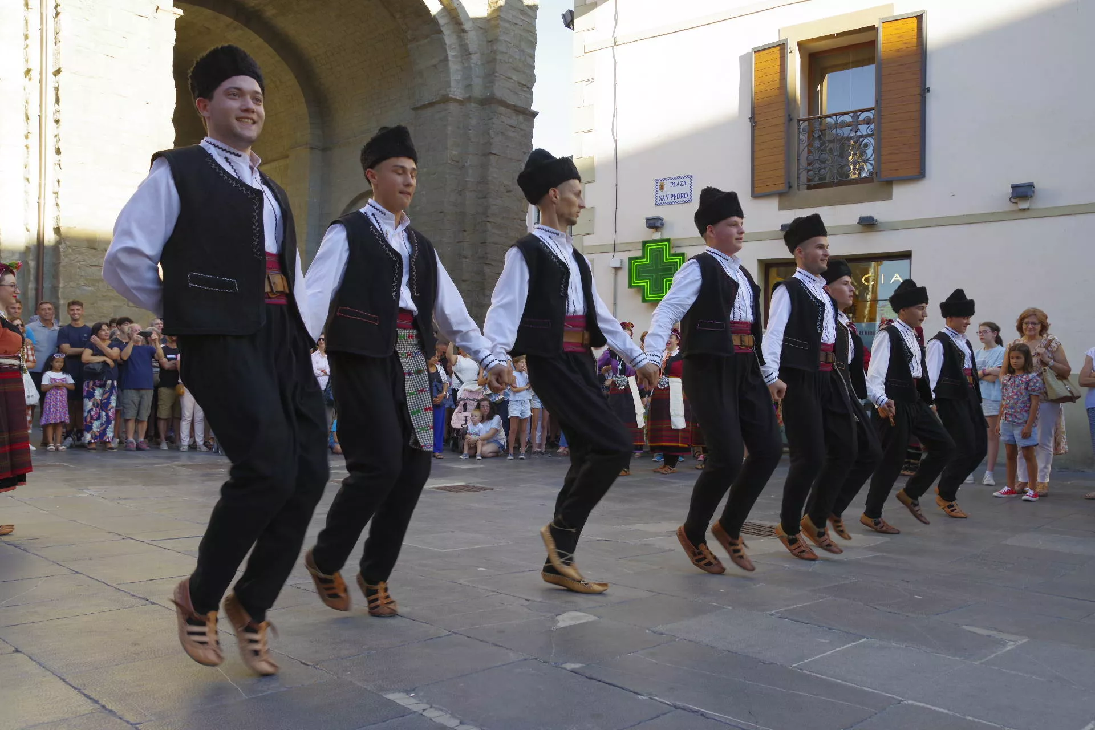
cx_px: 548
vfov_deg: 45.0
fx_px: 882
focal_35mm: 29
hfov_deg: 63.7
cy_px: 365
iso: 800
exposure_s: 1/200
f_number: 6.3
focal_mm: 29
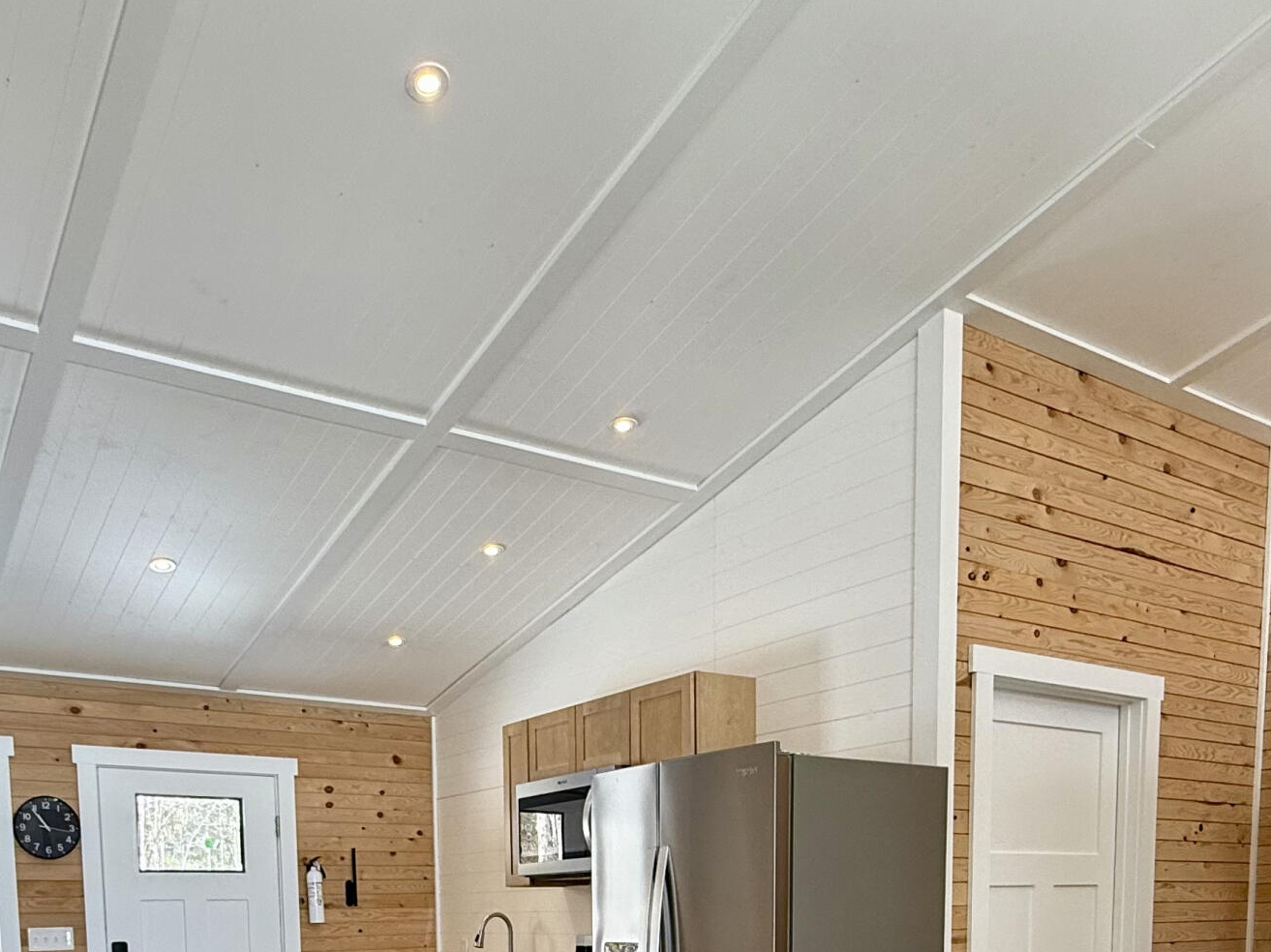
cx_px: 556
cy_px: 1038
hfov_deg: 56.7
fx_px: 1175
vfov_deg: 37.3
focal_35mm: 32
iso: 100
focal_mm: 2.22
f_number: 2.2
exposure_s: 1/120
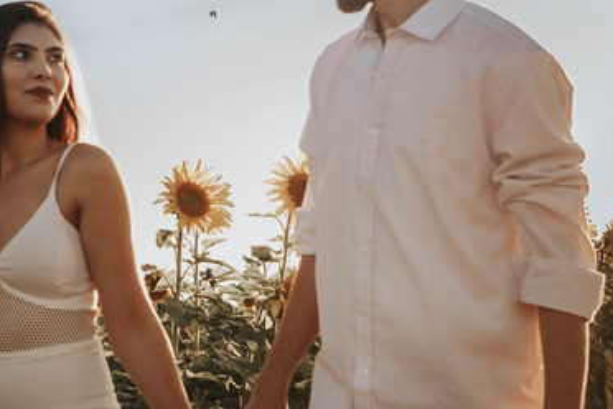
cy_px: -40
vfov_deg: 11.9
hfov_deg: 17.3
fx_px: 1924
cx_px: -120
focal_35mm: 113
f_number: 5
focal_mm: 23
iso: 200
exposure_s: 1/400
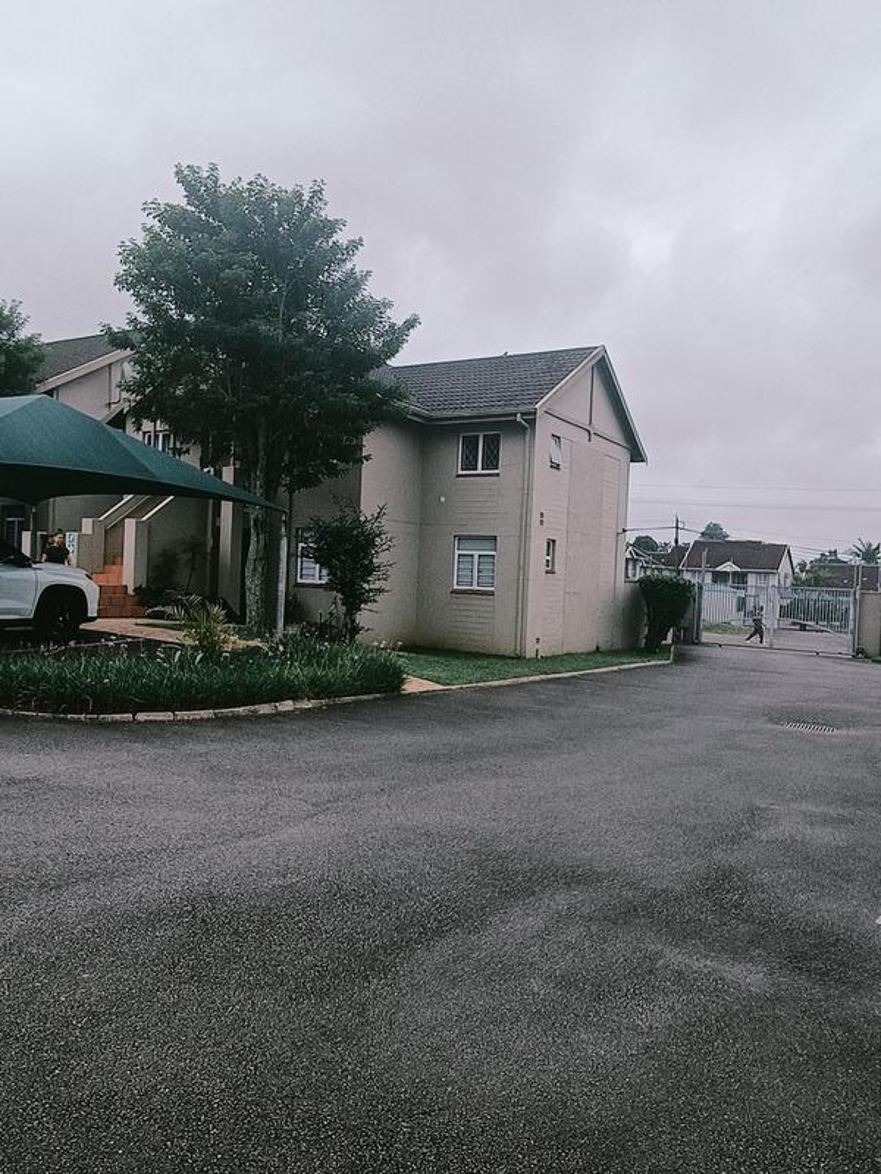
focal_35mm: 25
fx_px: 848
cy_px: 587
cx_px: 440
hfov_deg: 54.9
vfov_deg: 69.4
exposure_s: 1/1274
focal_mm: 1.68
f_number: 2.2
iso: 64
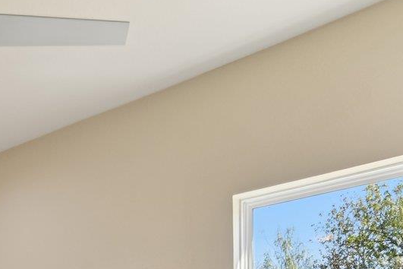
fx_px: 604
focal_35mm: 54
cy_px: 413
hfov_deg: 34.6
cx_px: 33
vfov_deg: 20.9
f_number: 8
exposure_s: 1/20
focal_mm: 14
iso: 100
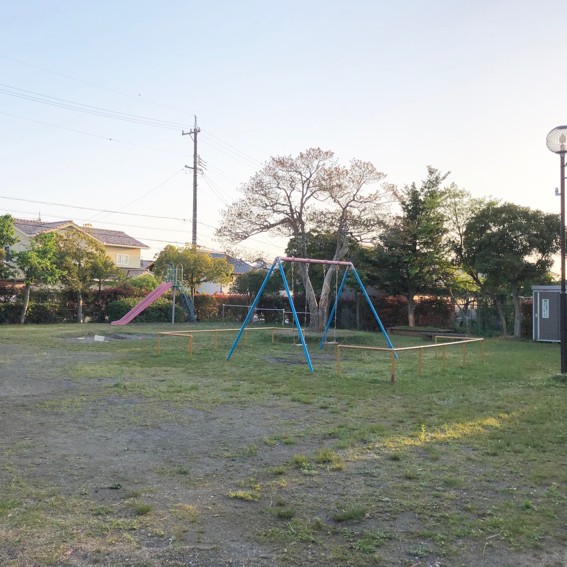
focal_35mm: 34
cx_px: 235
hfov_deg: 48.2
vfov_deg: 48.5
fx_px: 630
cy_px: 284
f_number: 1.8
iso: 20
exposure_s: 1/1066
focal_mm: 3.99
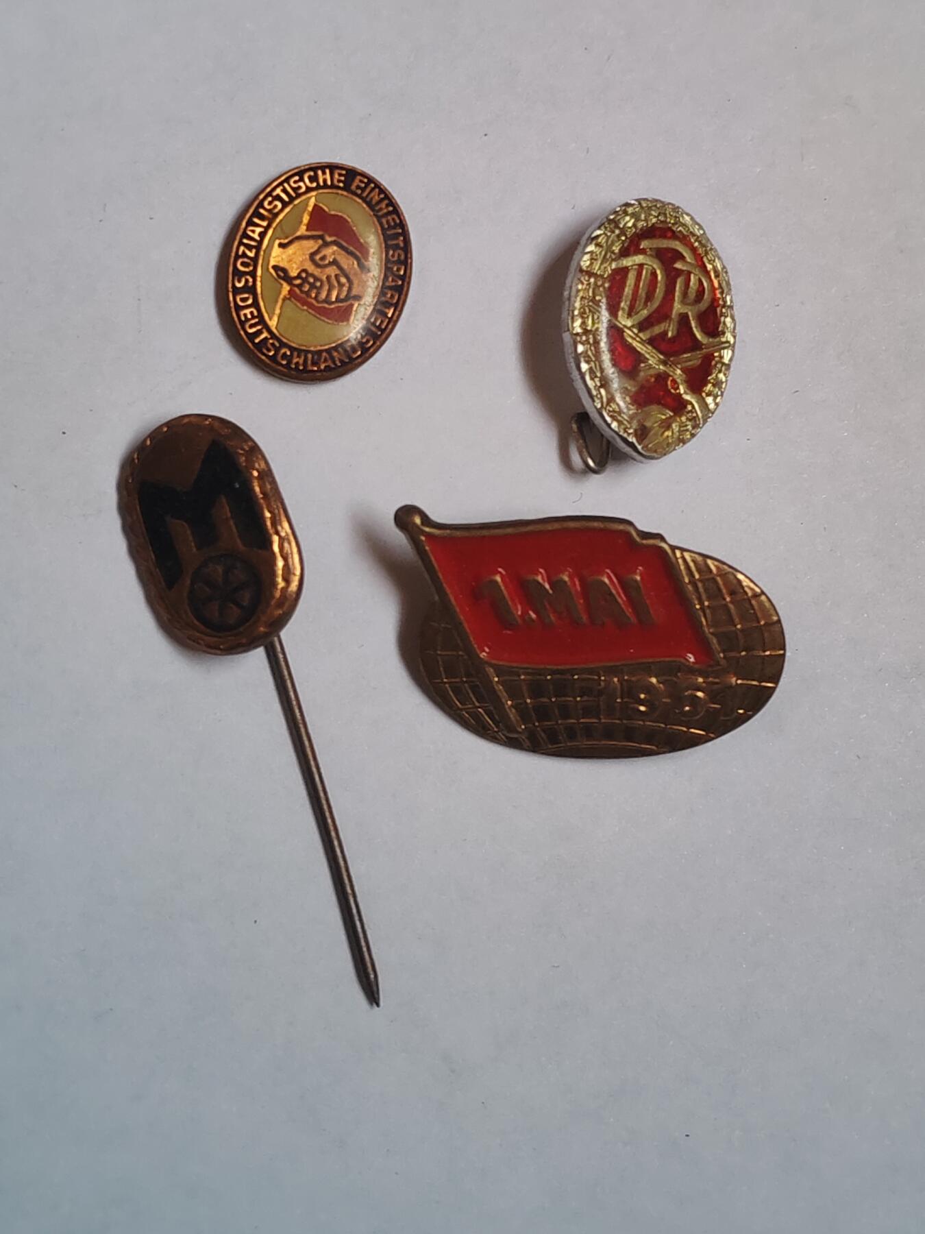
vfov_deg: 28.6
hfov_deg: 21.6
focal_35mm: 68
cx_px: 462
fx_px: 2423
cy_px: 617
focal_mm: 5.52
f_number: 1.95
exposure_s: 1/50
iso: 160
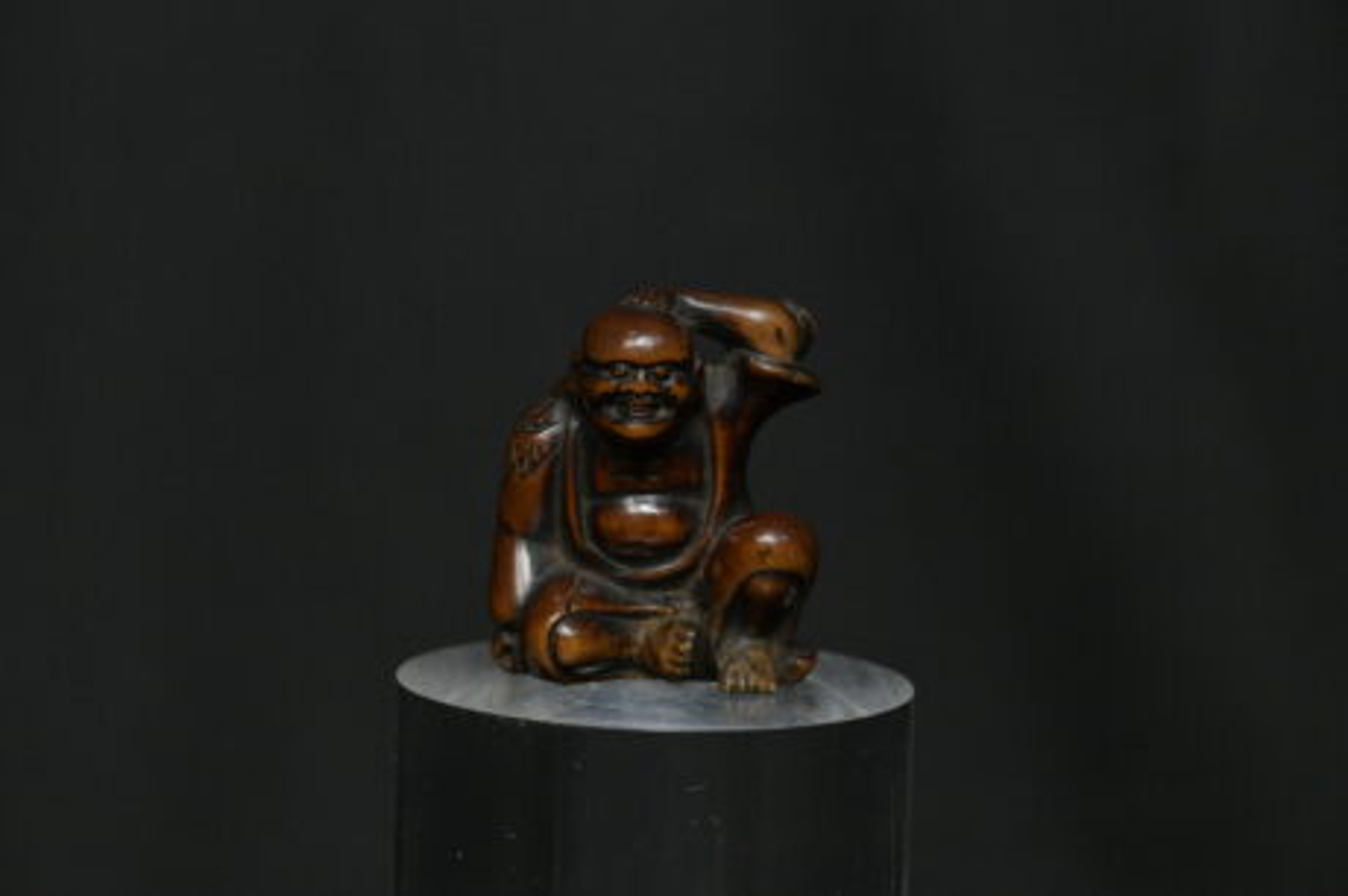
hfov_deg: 19.5
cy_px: 448
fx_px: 3929
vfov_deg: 13.0
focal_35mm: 105
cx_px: 674
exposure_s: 1/125
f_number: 10
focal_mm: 105
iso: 5000
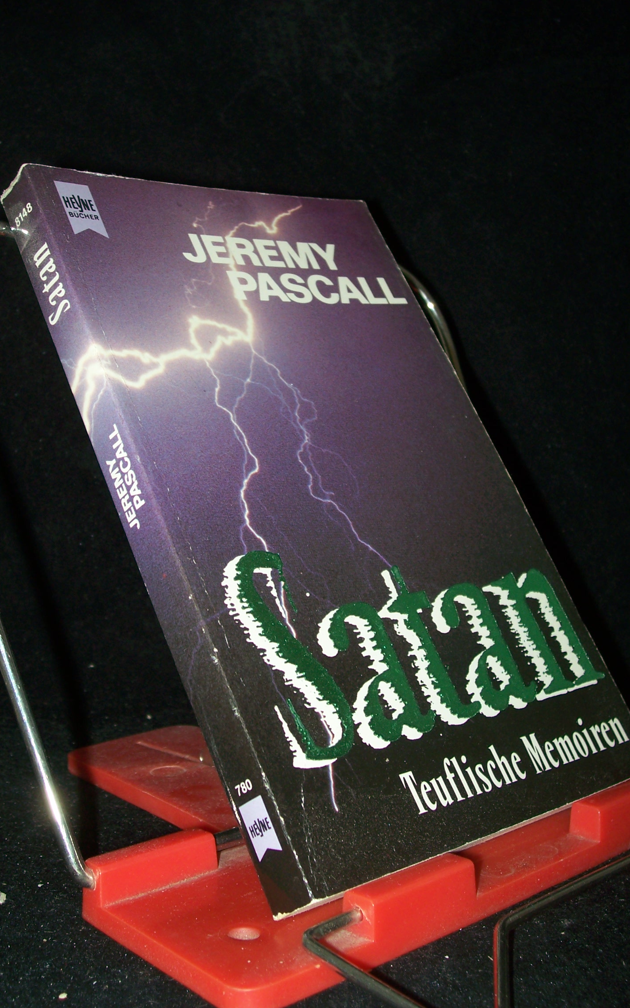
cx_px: 277
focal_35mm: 45
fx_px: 1236
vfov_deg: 44.4
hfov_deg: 28.6
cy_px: 504
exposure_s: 1/60
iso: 80
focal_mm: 7
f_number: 2.8
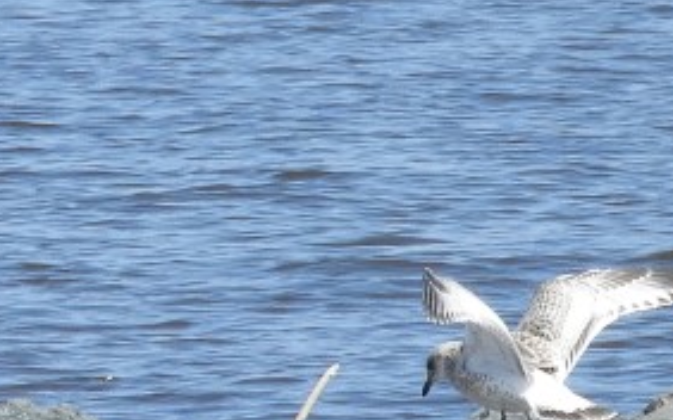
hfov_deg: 1.1
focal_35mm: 1946
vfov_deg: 0.7
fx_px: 35678
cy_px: 174
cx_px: 98
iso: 100
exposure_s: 1/400
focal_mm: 64.5
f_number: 5.6
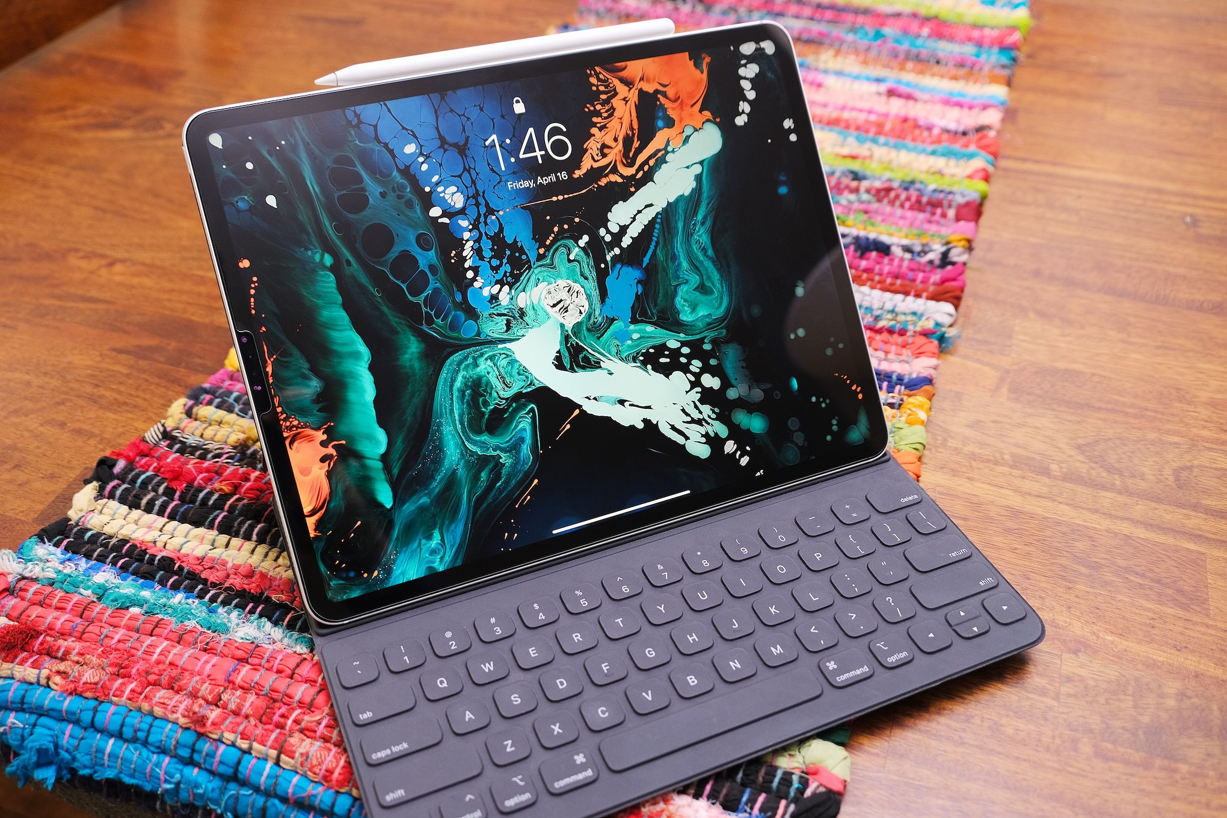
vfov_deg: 41.1
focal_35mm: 32
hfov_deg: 58.7
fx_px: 1091
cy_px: 409
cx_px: 614
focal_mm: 21.6
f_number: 4
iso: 400
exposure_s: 1/20
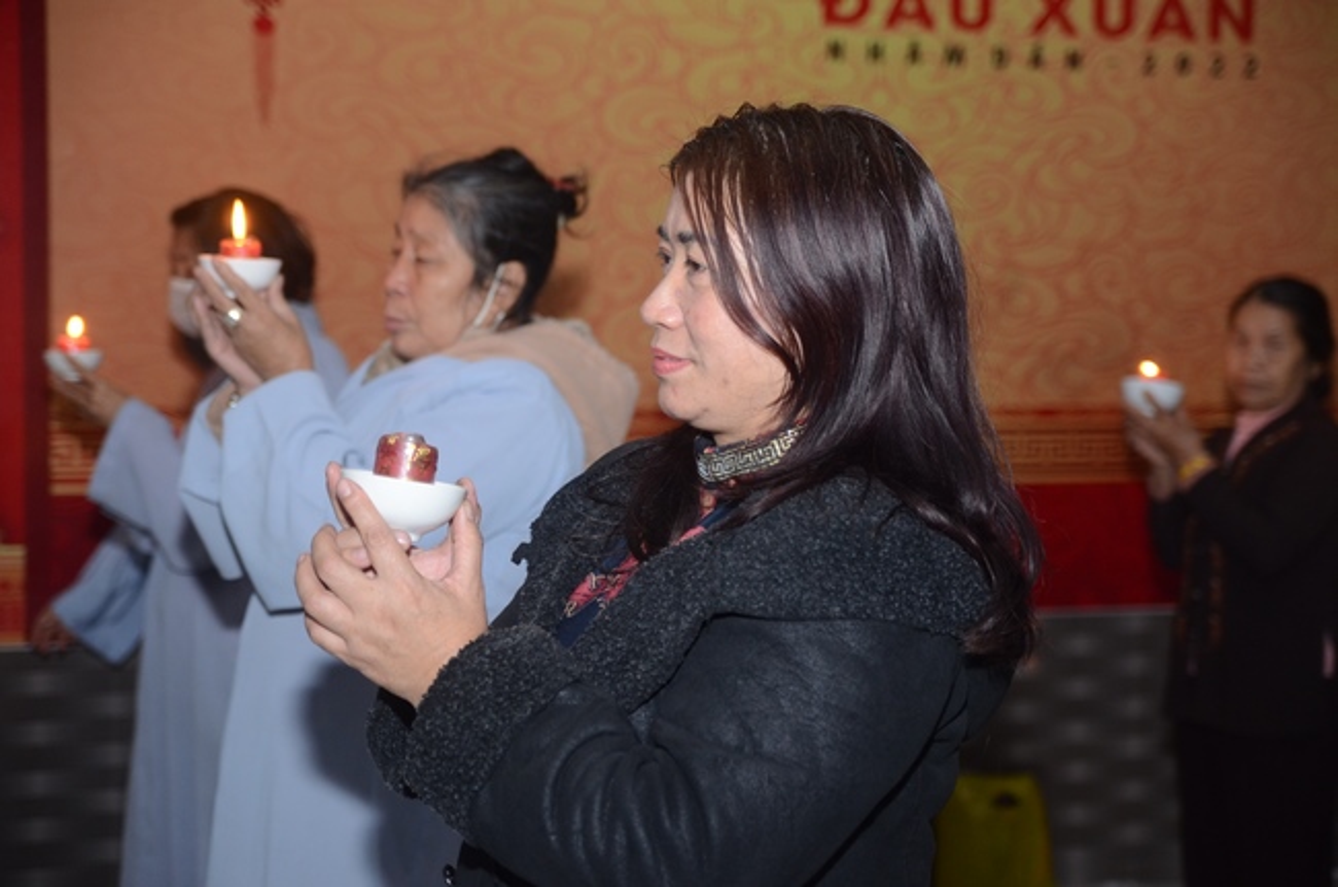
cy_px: 444
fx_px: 2783
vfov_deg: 18.1
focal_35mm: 75
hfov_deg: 27.0
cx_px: 669
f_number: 2.8
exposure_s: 1/100
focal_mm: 50
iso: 800
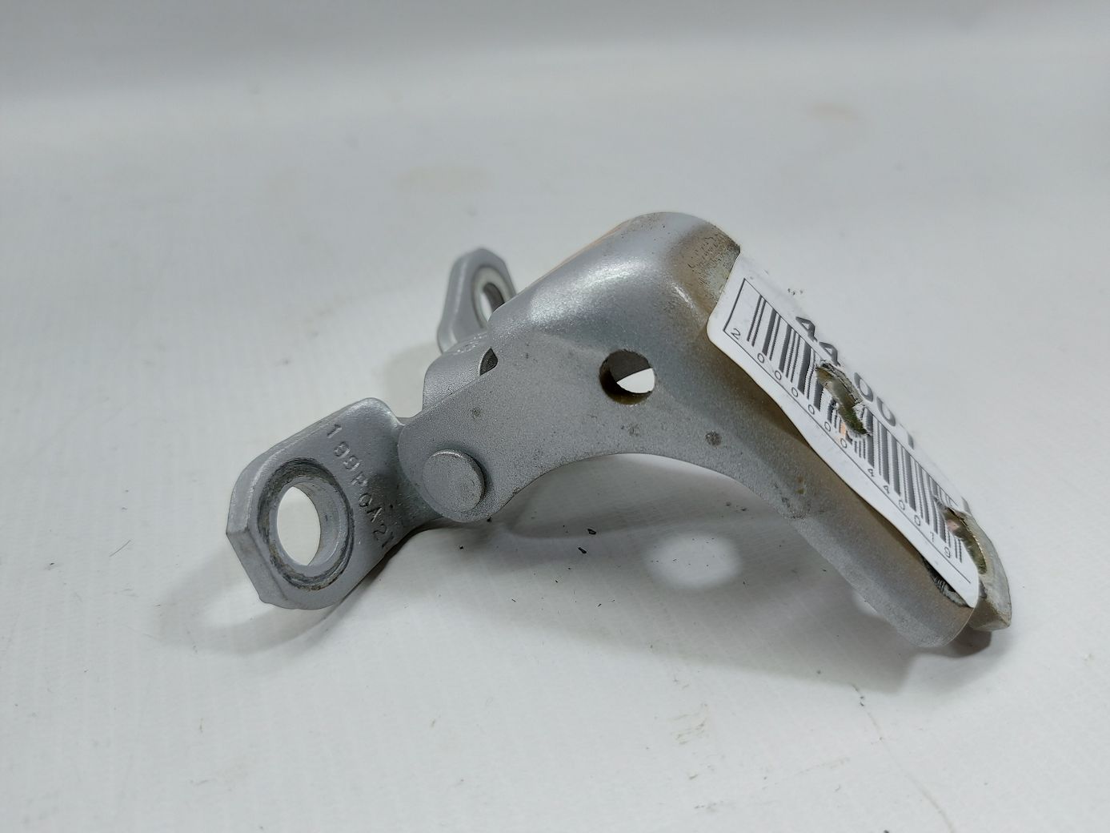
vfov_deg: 56.8
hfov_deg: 71.6
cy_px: 416
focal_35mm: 24
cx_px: 555
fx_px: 770
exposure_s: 1/50
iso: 50
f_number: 1.8
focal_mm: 5.23
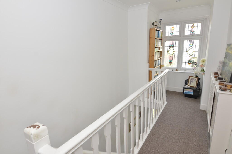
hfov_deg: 85.5
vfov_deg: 63.0
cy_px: 77
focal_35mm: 20
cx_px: 116
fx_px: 125
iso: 400
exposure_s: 1/80
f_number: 5.6
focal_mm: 13
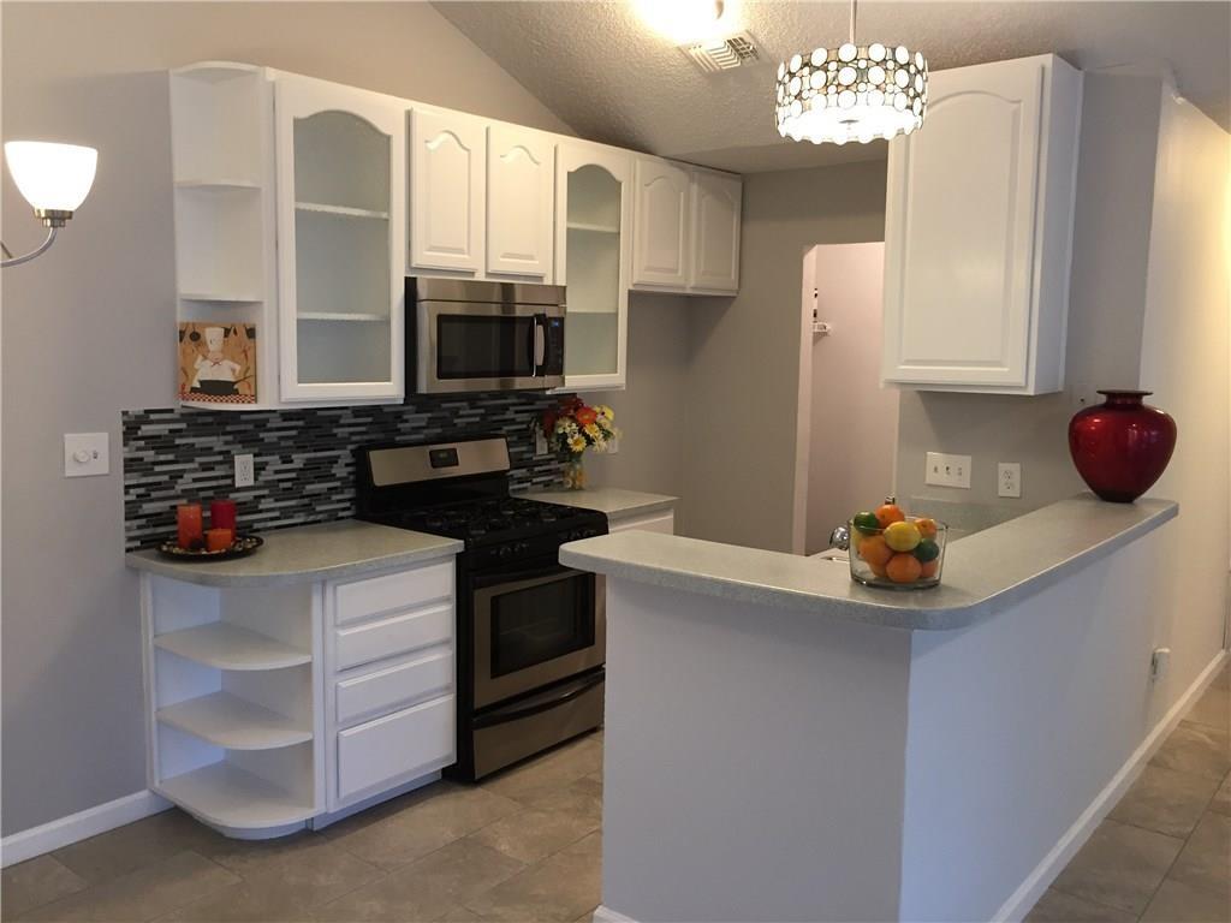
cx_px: 616
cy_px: 462
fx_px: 1031
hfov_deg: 61.7
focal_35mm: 29
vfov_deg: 48.2
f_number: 2.2
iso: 100
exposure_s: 1/30
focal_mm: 4.15
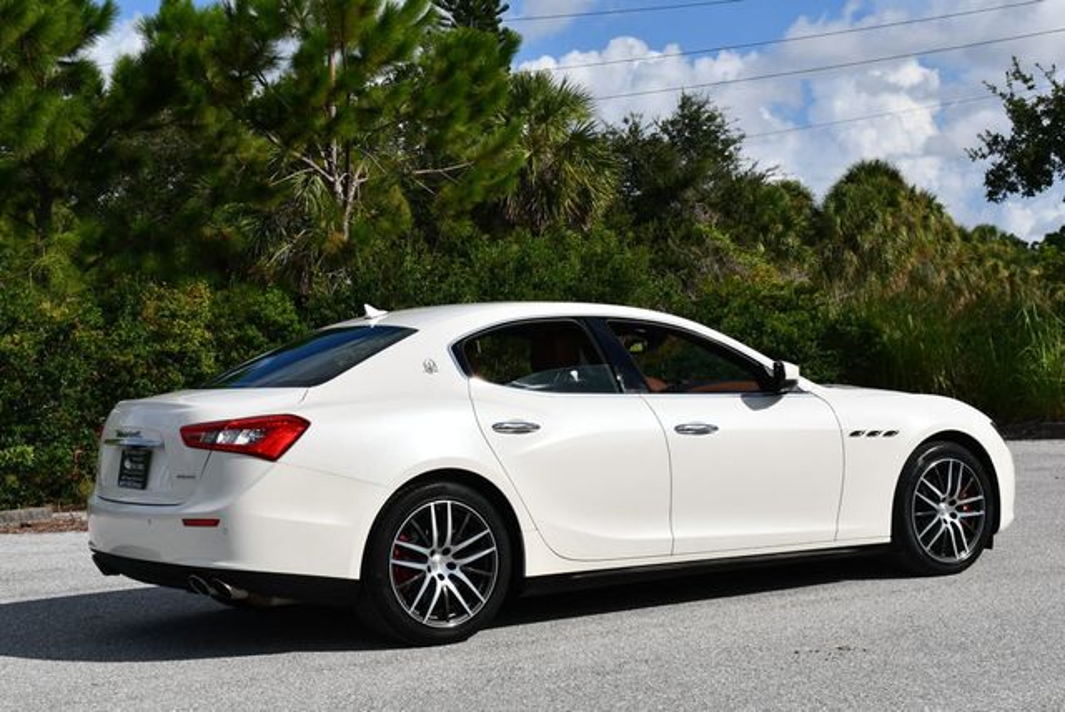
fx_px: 1836
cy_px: 356
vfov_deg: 22.0
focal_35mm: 62
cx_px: 532
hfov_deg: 32.4
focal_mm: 31
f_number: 10
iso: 100
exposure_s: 1/400
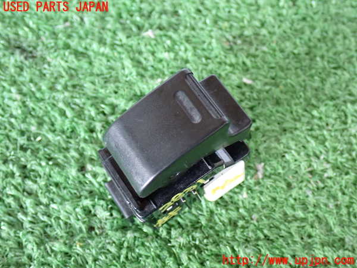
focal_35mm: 50
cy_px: 134
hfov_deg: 38.2
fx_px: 516
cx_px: 178
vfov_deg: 29.1
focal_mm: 9.01
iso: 800
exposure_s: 1/25
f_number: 3.2
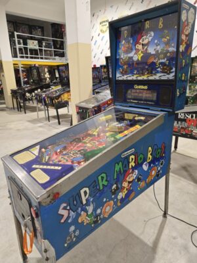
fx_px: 175
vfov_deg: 73.9
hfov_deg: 58.9
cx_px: 98
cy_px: 132
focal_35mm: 23
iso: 125
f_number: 1.7
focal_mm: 6.3
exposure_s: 1/100
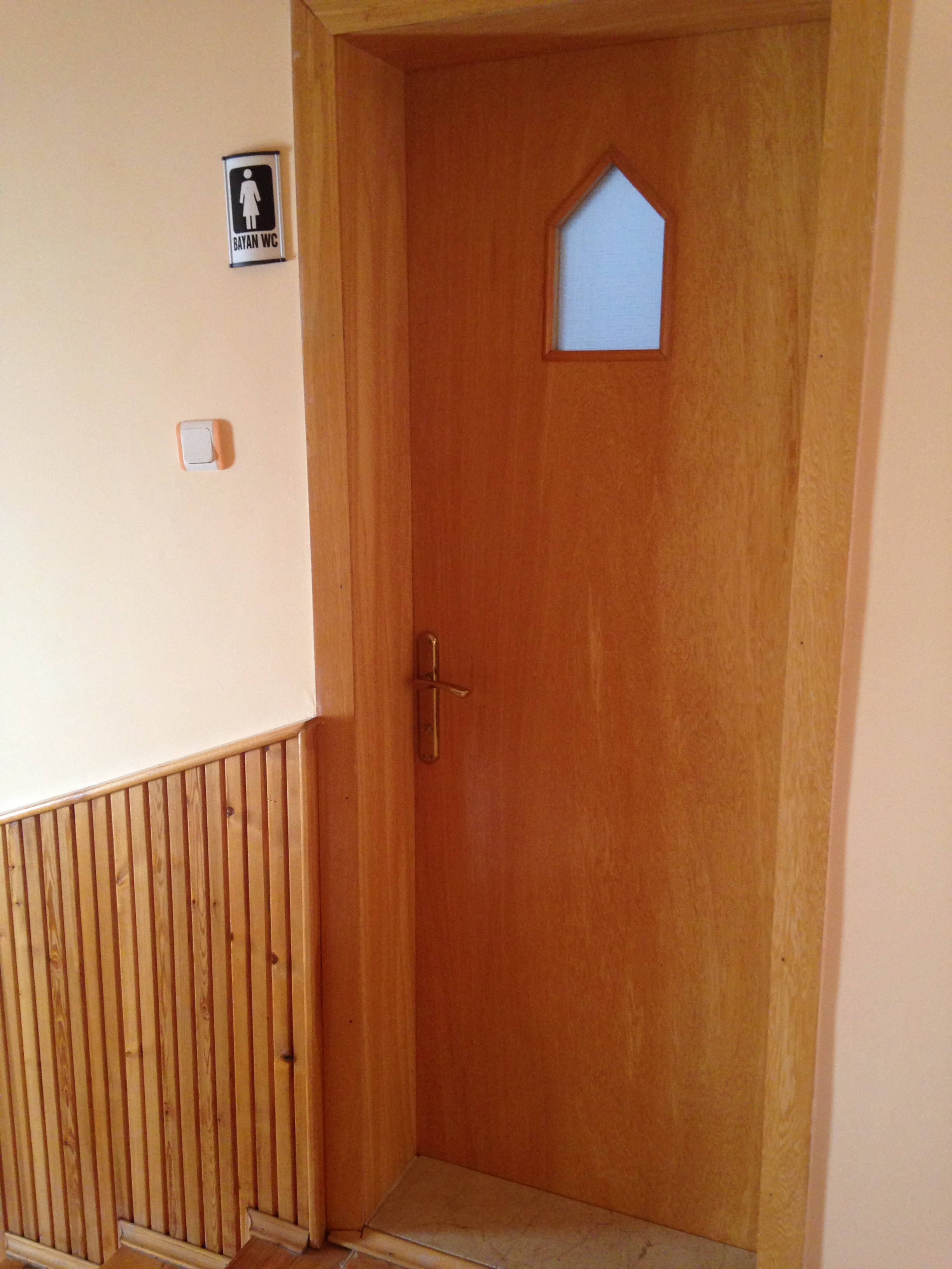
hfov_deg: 42.9
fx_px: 1210
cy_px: 634
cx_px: 476
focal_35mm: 33
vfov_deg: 55.4
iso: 160
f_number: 2.4
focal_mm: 4.12
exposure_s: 1/20
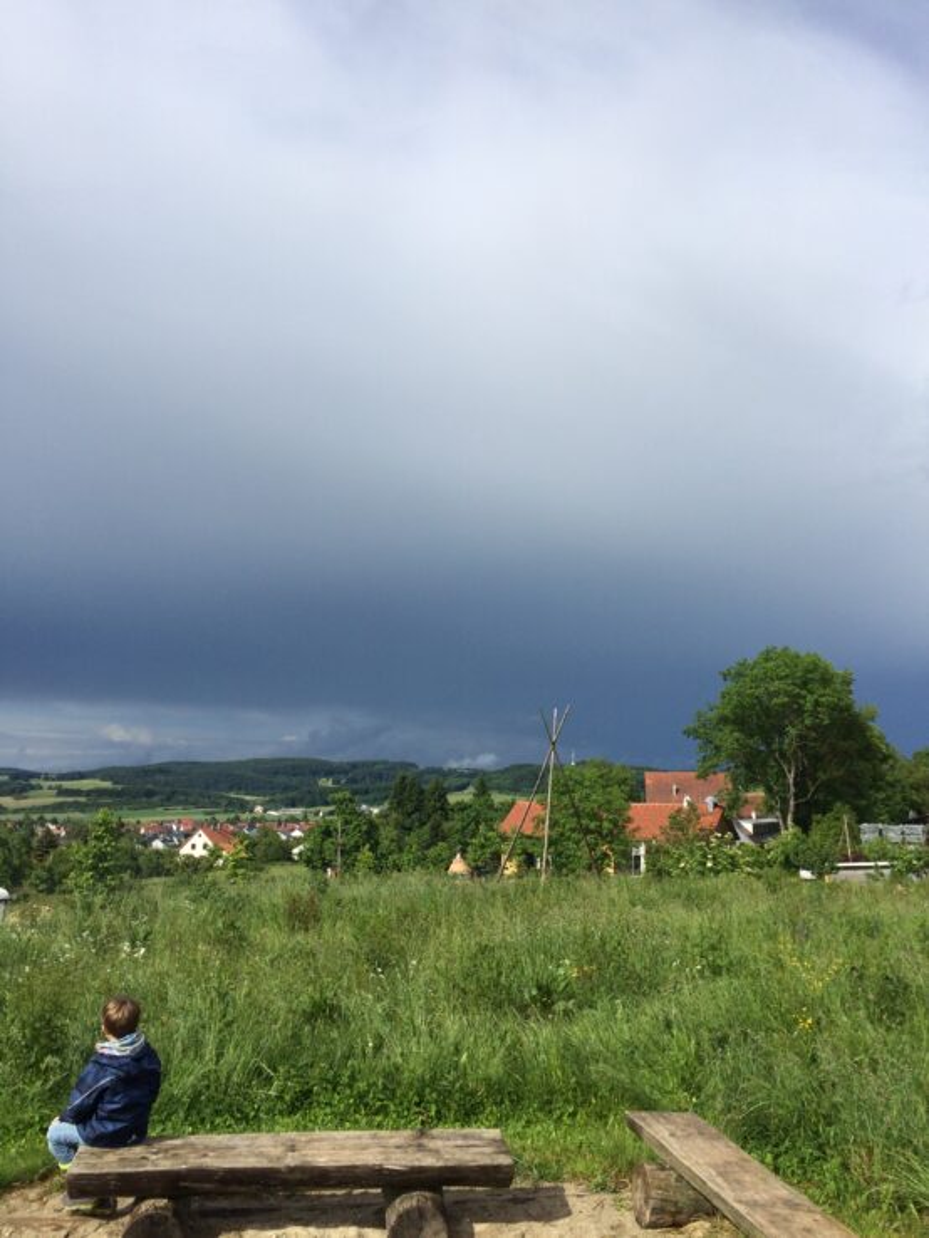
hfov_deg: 48.3
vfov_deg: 61.6
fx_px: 1037
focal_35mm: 29
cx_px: 464
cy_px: 619
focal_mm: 4.15
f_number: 2.2
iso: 32
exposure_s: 1/3165
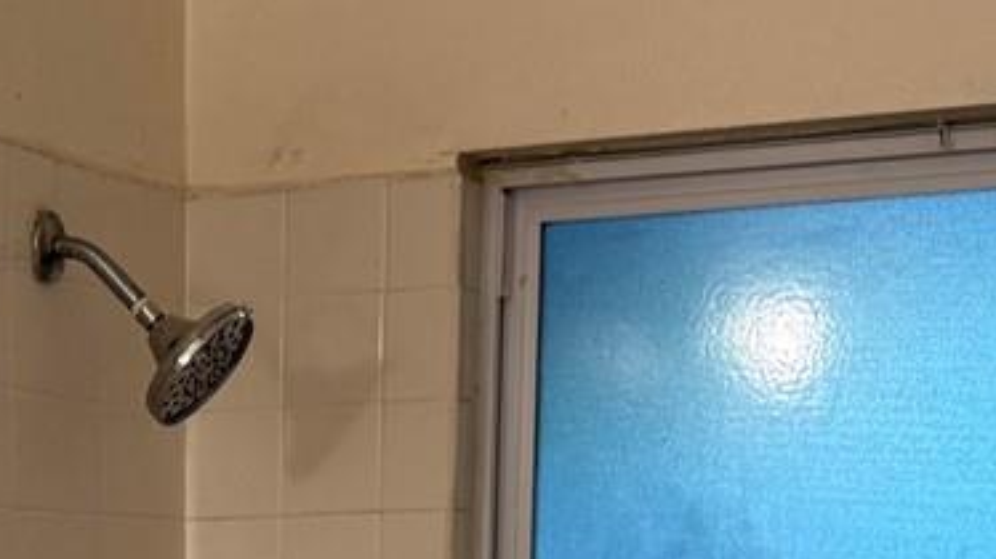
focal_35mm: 112
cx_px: -85
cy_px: 1190
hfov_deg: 18.4
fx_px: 2957
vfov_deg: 9.9
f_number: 1.78
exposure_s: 1/60
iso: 125
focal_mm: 6.76
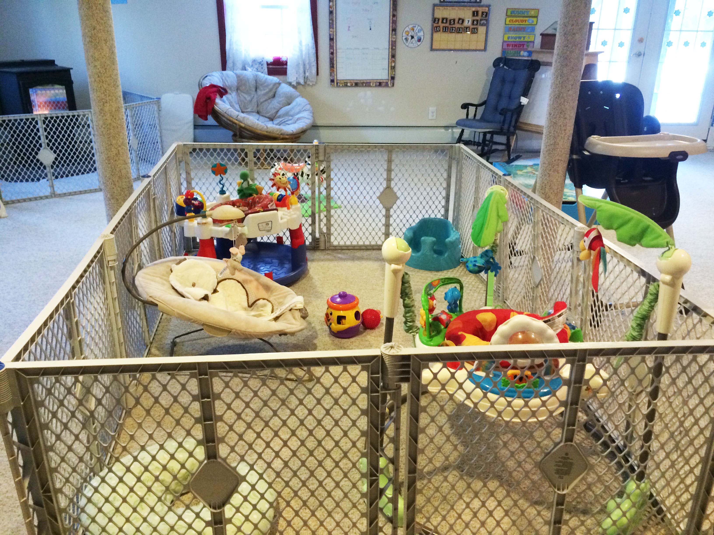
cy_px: 268
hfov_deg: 61.7
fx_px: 598
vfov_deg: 48.2
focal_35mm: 29
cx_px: 357
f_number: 2.2
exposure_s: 1/24
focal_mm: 4.15
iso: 250
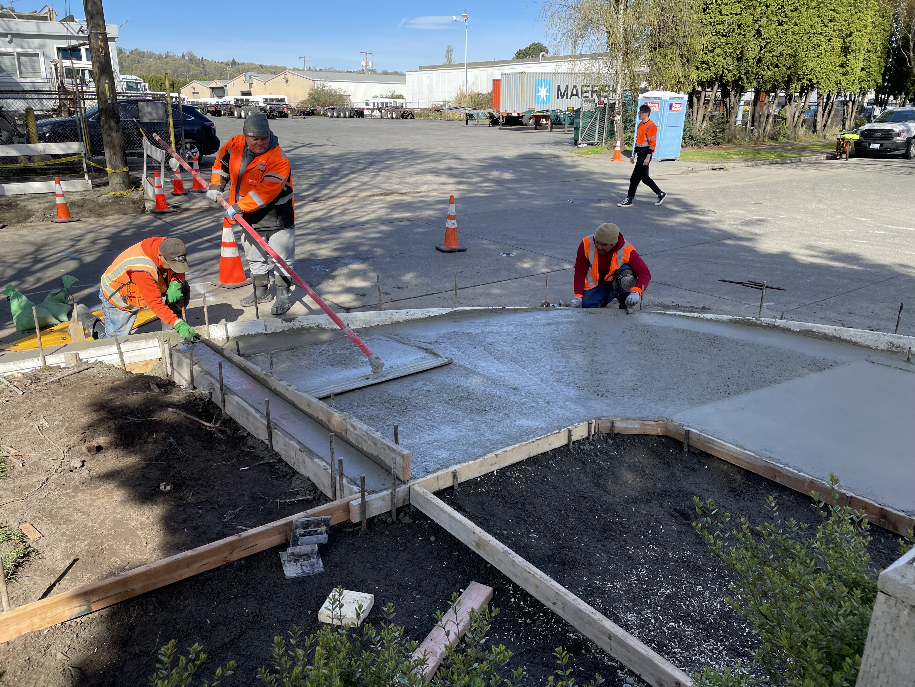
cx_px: 458
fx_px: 687
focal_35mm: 26
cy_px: 344
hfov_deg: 67.3
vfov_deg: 53.1
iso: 32
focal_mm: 4.2
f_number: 1.6
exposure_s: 1/1195
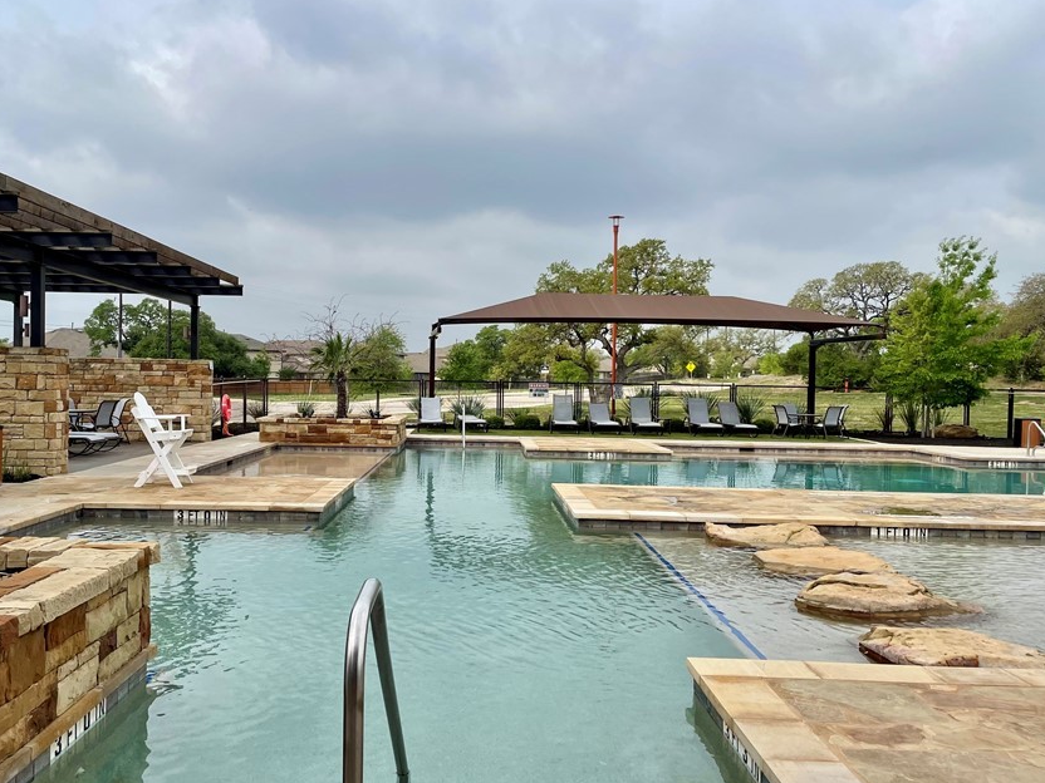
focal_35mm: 32
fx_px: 966
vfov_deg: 44.1
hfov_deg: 56.6
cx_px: 456
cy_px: 413
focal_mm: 4.2
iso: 32
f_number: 1.6
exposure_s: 1/4831
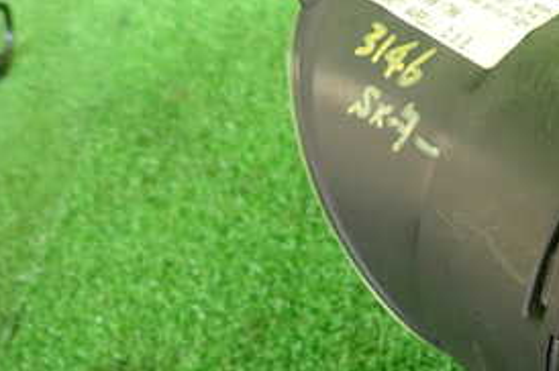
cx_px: 559
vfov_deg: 23.6
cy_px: 245
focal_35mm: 57
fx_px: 884
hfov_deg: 32.3
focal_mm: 4.5
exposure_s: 1/60
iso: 125
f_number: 2
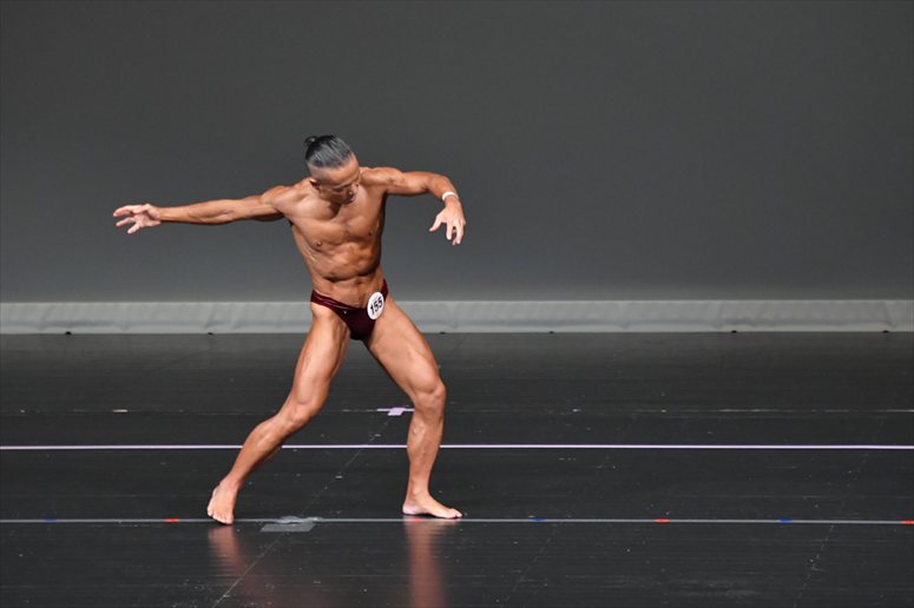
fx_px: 7994
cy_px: 304
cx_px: 457
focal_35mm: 315
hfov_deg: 6.5
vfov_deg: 4.4
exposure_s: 1/400
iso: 4000
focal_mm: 210
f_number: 5.6
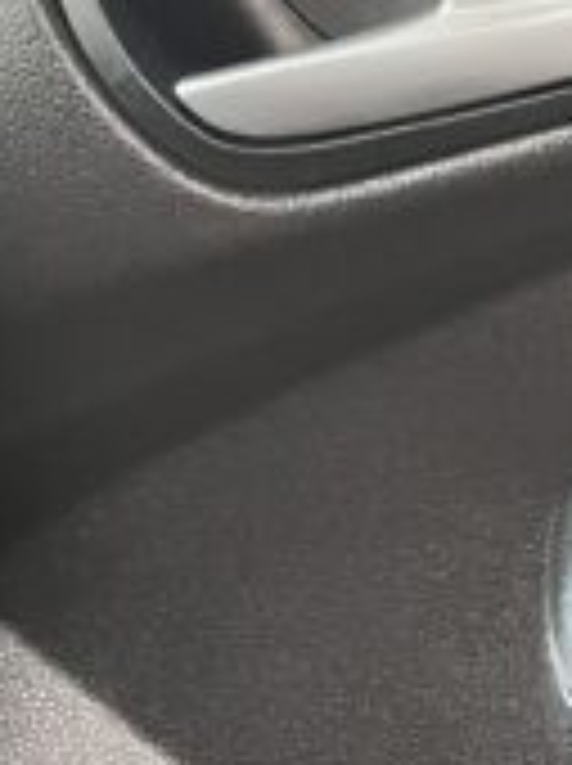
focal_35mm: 122
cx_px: 1275
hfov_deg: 10.7
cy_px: 263
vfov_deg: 16.1
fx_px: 2695
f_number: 1.6
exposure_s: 1/60
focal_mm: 5.1
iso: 250
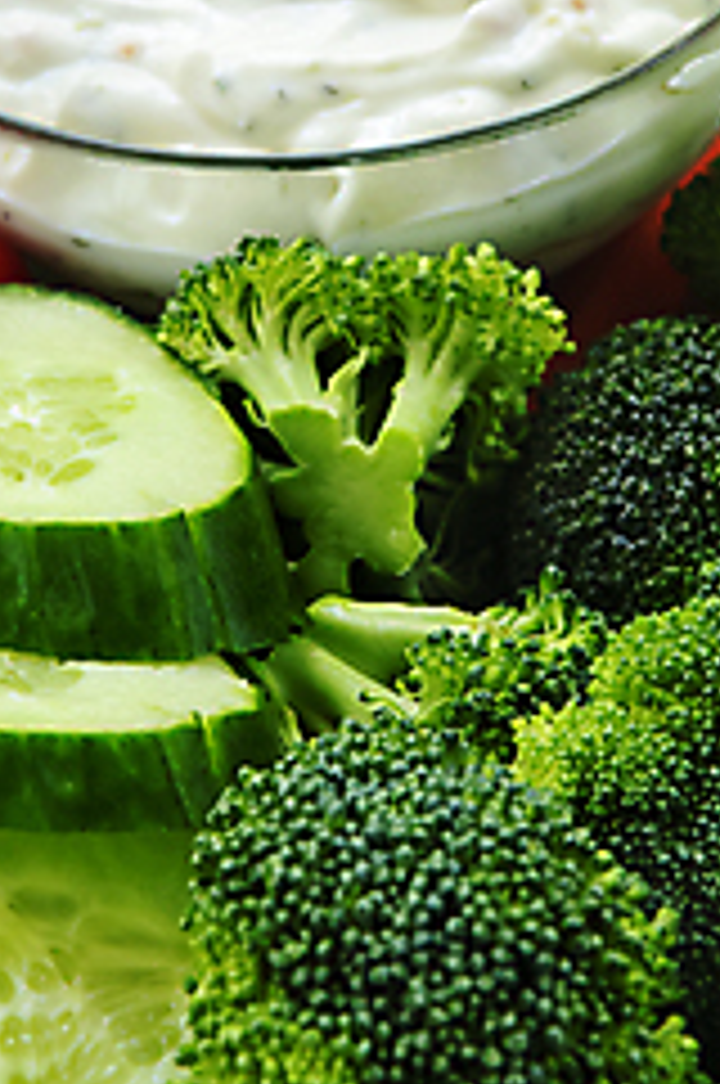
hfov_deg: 10.0
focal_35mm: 137
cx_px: 292
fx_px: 4116
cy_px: 256
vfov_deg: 14.9
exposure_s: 1/25
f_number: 9
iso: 200
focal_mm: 55
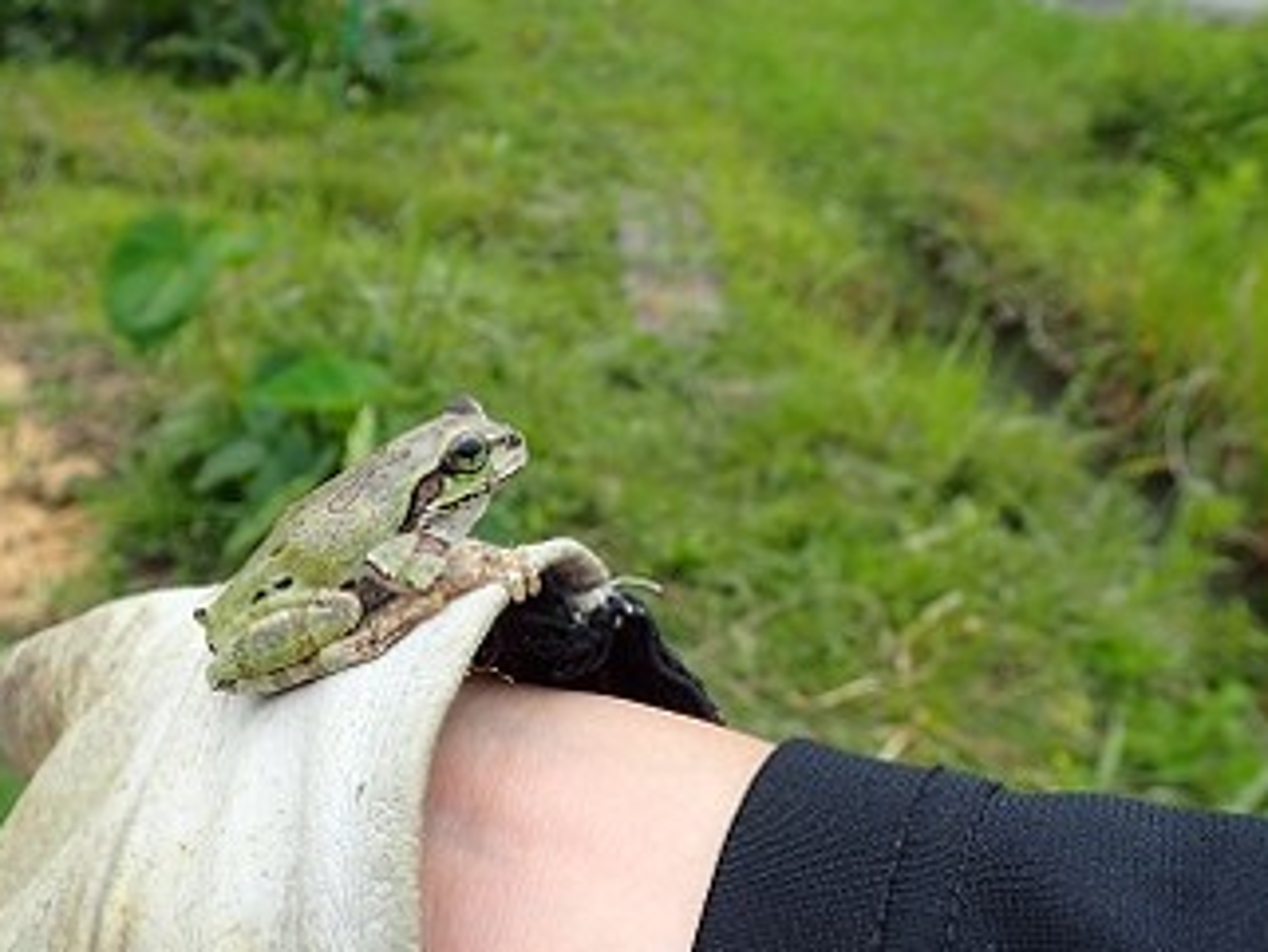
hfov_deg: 44.2
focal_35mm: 42
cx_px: 435
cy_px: 510
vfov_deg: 34.4
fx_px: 1539
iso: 100
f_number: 3.2
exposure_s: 1/320
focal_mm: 5.5
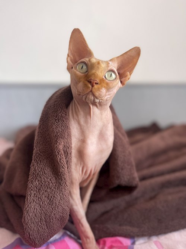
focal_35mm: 26
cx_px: 93
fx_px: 186
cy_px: 124
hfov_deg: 53.0
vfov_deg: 67.3
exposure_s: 1/92
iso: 125
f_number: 1.6
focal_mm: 5.1
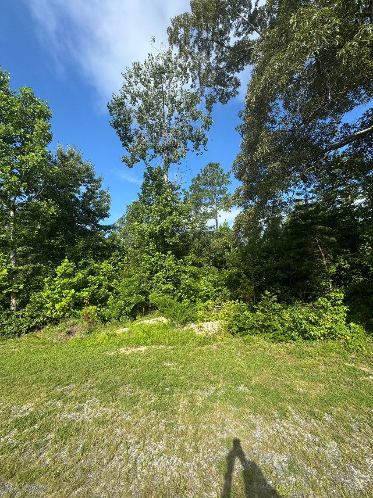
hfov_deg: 85.7
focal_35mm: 14
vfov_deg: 102.1
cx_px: 186
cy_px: 249
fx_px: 201
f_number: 2.2
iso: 40
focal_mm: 2.22
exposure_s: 1/956
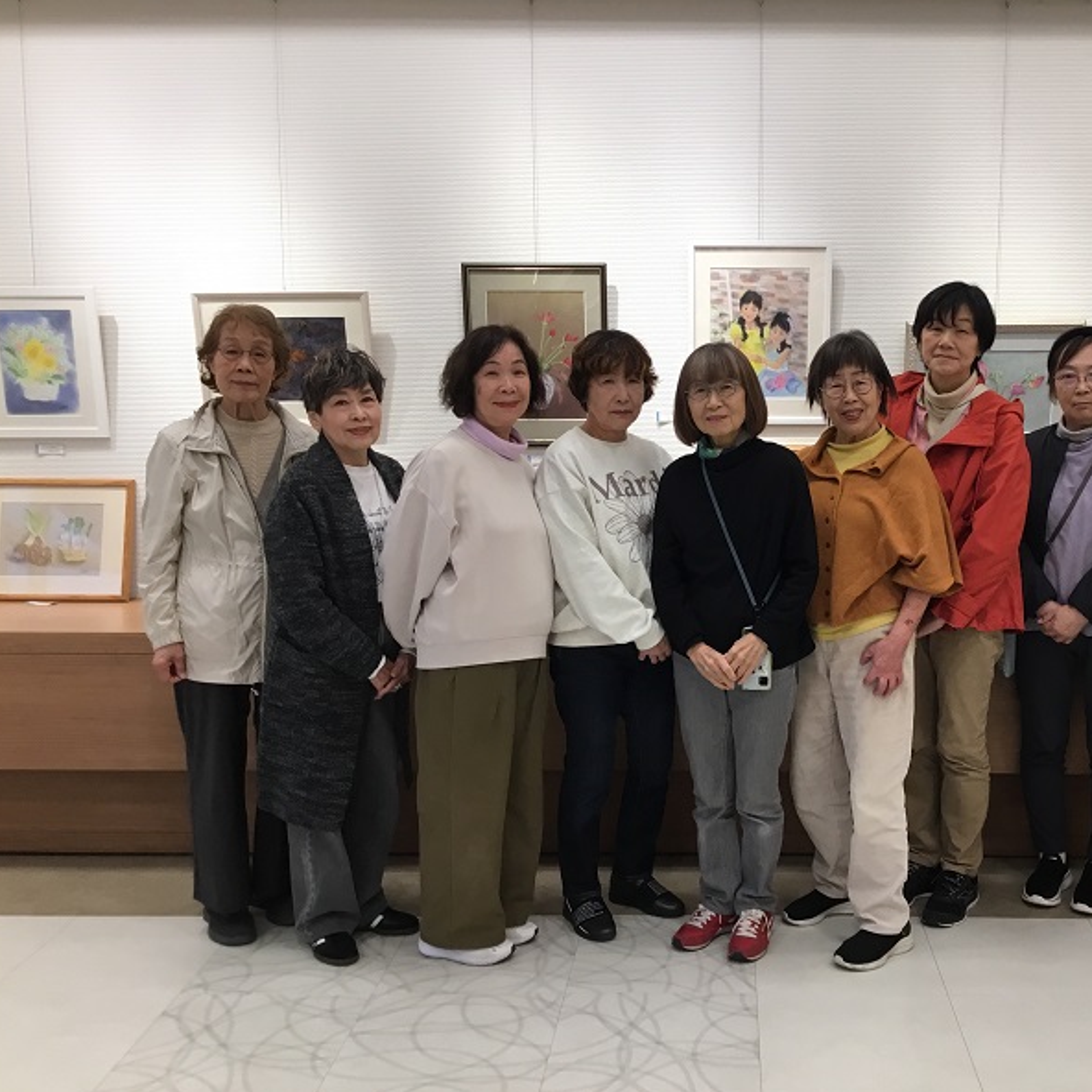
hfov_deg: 44.3
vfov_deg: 44.9
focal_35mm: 37
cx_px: 725
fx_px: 1321
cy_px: 550
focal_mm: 3.3
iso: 25
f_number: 2.4
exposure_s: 1/40
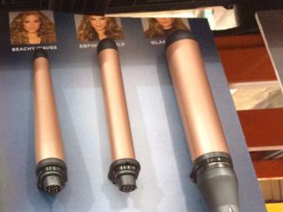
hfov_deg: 26.6
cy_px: 144
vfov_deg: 21.2
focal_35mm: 69
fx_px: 564
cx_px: -2
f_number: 2.2
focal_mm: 4.15
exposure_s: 1/24
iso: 320
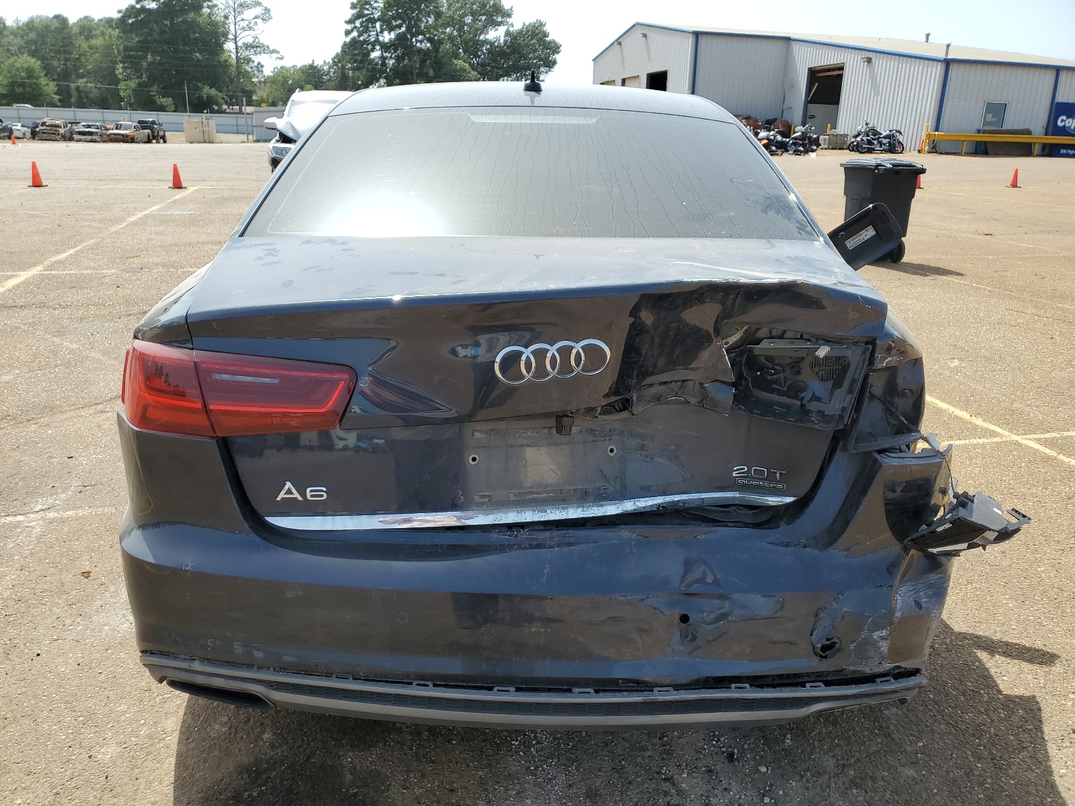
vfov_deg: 53.1
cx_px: 538
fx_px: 807
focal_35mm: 26
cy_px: 403
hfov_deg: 67.3
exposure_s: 1/1667
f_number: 1.5
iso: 50
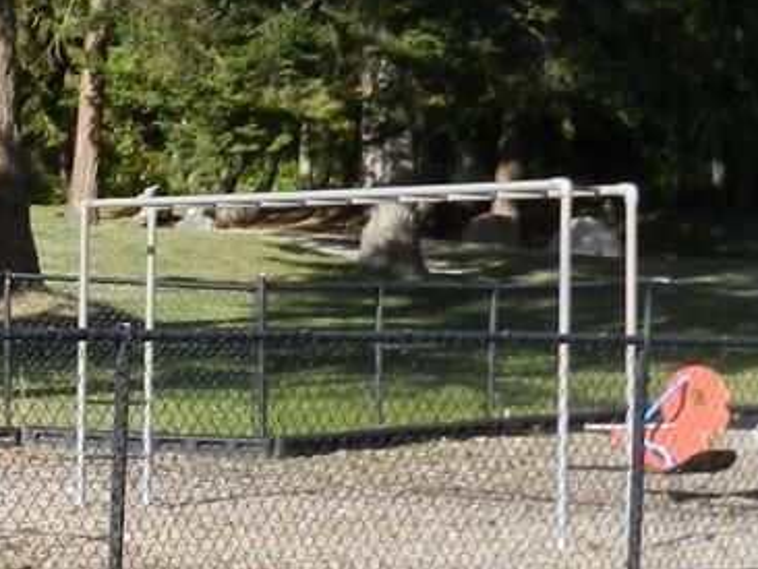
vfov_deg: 9.0
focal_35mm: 166
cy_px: 290
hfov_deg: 11.1
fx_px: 3637
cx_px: -615
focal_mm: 6.7
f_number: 4
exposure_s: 1/800
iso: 160
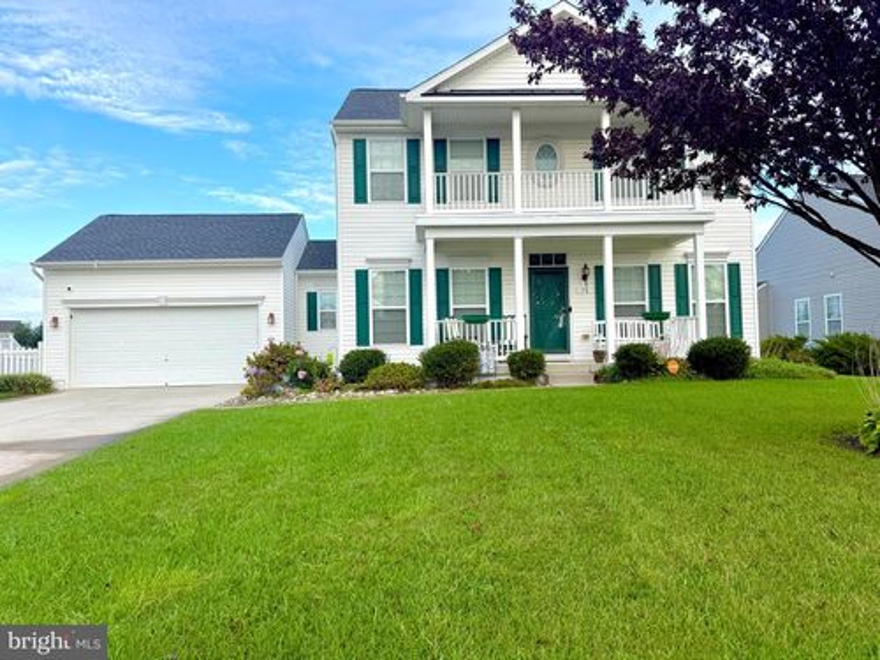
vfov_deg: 56.8
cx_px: 440
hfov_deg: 71.6
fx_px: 610
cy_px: 330
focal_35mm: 24
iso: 80
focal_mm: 6.76
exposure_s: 1/1106
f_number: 1.78
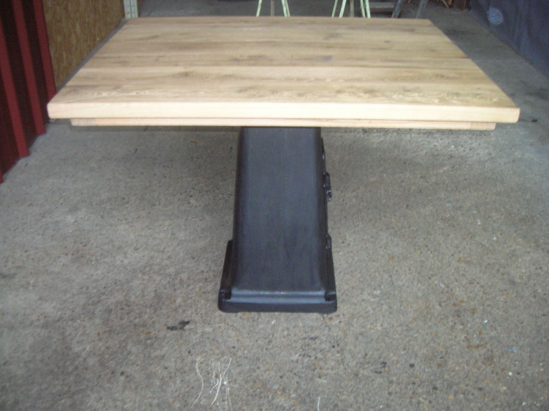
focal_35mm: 34
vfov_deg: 41.7
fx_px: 539
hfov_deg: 54.0
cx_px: 274
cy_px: 206
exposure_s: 1/7.8
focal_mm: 5.7
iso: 200
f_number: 2.9
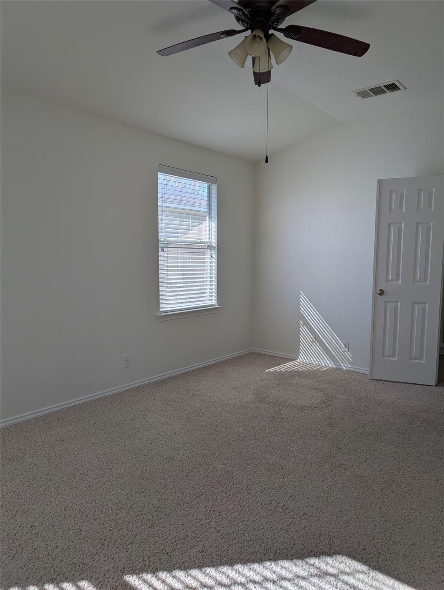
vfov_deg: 71.5
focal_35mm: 24
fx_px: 409
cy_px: 295
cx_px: 222
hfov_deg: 56.9
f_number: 1.68
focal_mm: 6.9
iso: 22
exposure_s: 1/2370
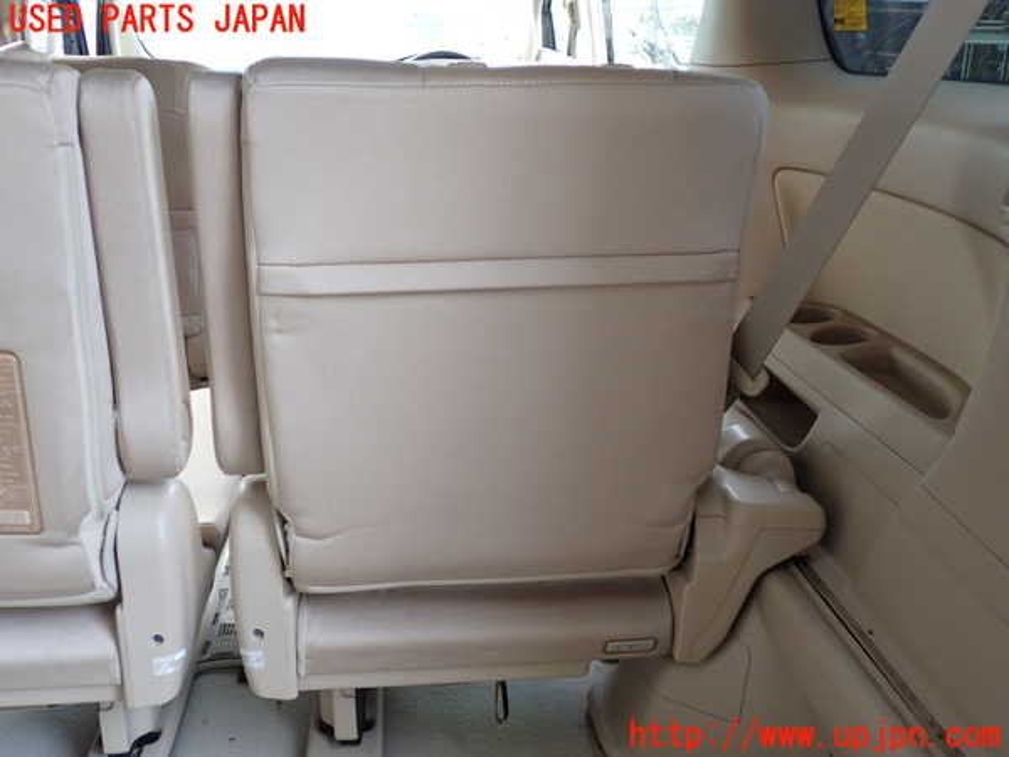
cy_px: 378
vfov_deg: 44.2
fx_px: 933
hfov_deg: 56.8
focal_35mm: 32
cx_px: 504
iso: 200
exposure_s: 1/40
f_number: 2.4
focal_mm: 5.79
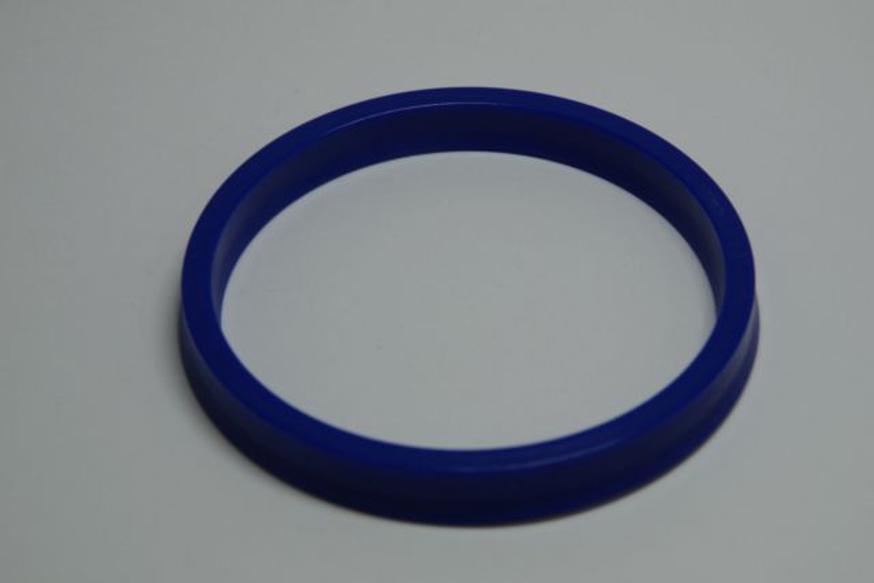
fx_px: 2550
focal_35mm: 105
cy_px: 292
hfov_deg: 19.5
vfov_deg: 13.0
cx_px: 437
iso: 100
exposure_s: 1/10
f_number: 14
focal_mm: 70
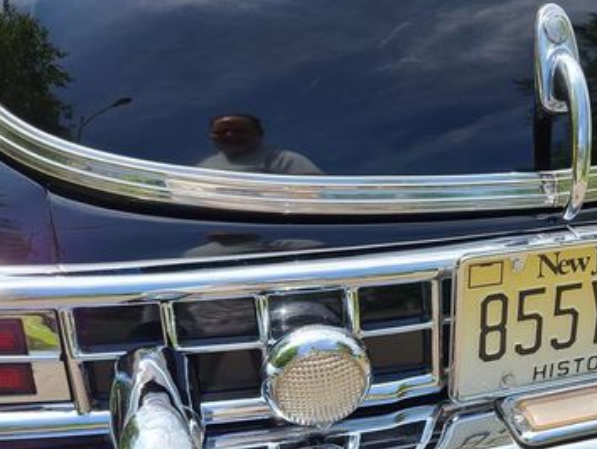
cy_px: 387
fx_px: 811
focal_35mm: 47
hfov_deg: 40.0
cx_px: 391
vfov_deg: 29.9
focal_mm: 5.4
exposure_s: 1/1550
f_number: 1.8
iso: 40
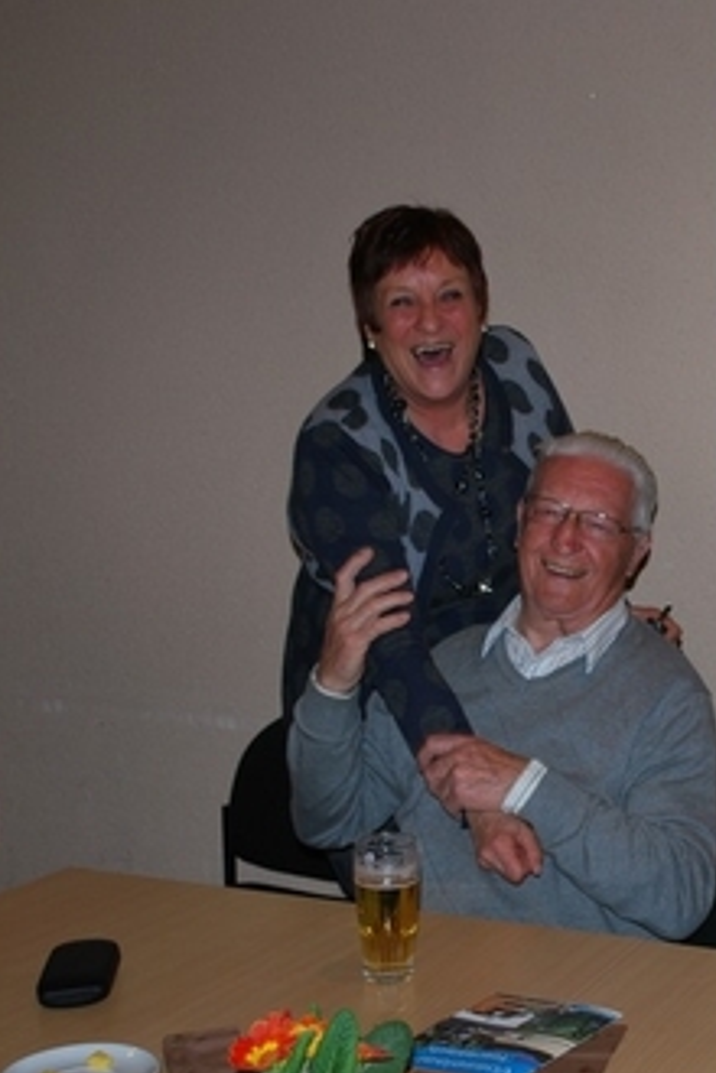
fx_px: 1790
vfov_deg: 33.3
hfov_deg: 22.2
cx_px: 615
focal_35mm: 60
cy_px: 649
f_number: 4
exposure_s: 1/60
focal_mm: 22
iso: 200
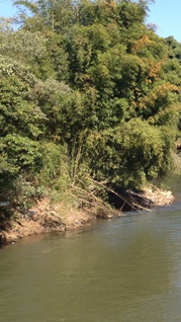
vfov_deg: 25.3
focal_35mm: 84
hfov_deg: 13.7
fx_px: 716
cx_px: 249
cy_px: 147
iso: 50
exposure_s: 1/800
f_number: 2.4
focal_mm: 4.28
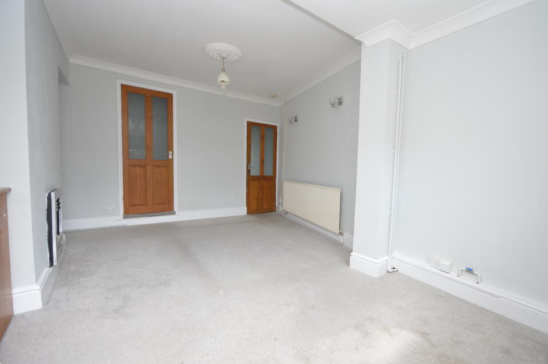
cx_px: 288
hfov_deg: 96.7
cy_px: 185
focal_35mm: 16
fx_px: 243
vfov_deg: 73.6
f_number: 5
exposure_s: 1/100
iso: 400
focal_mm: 10
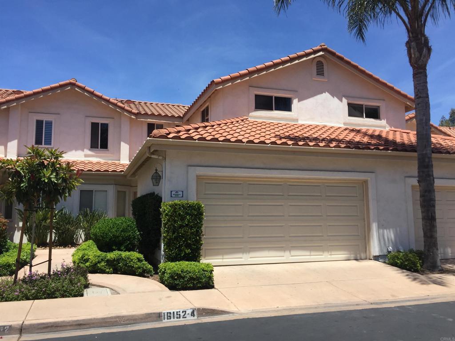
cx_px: 228
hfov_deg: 61.7
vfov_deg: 48.2
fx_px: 381
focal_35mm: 29
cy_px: 170
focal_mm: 4.15
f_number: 2.2
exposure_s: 1/2198
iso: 32
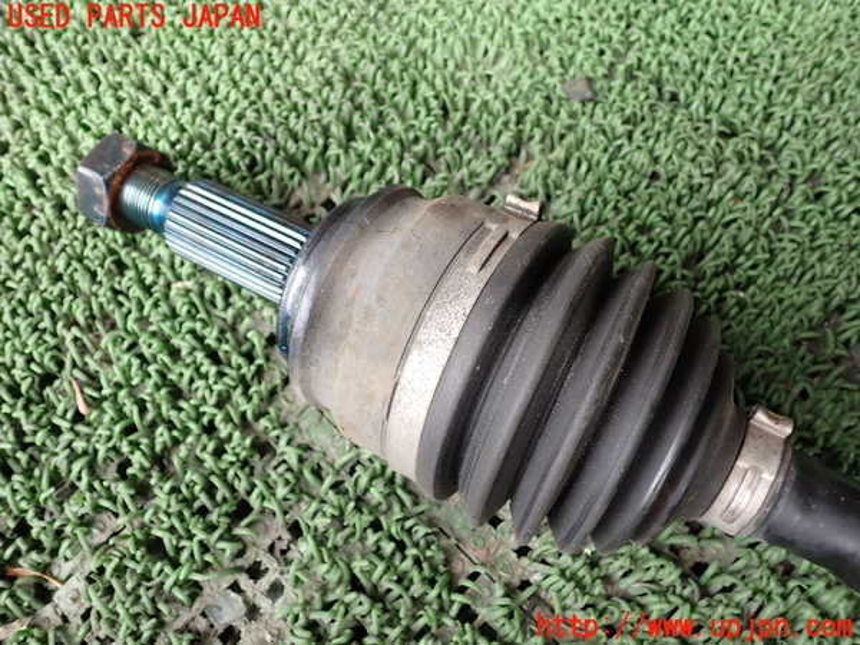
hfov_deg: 60.0
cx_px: 430
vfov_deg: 46.8
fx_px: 745
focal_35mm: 30
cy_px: 322
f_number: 2.3
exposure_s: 1/125
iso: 125
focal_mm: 5.4
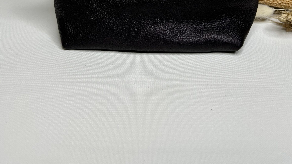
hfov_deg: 52.8
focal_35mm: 38
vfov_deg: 29.0
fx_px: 294
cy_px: -3
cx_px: 146
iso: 50
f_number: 1.5
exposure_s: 1/332
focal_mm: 5.7
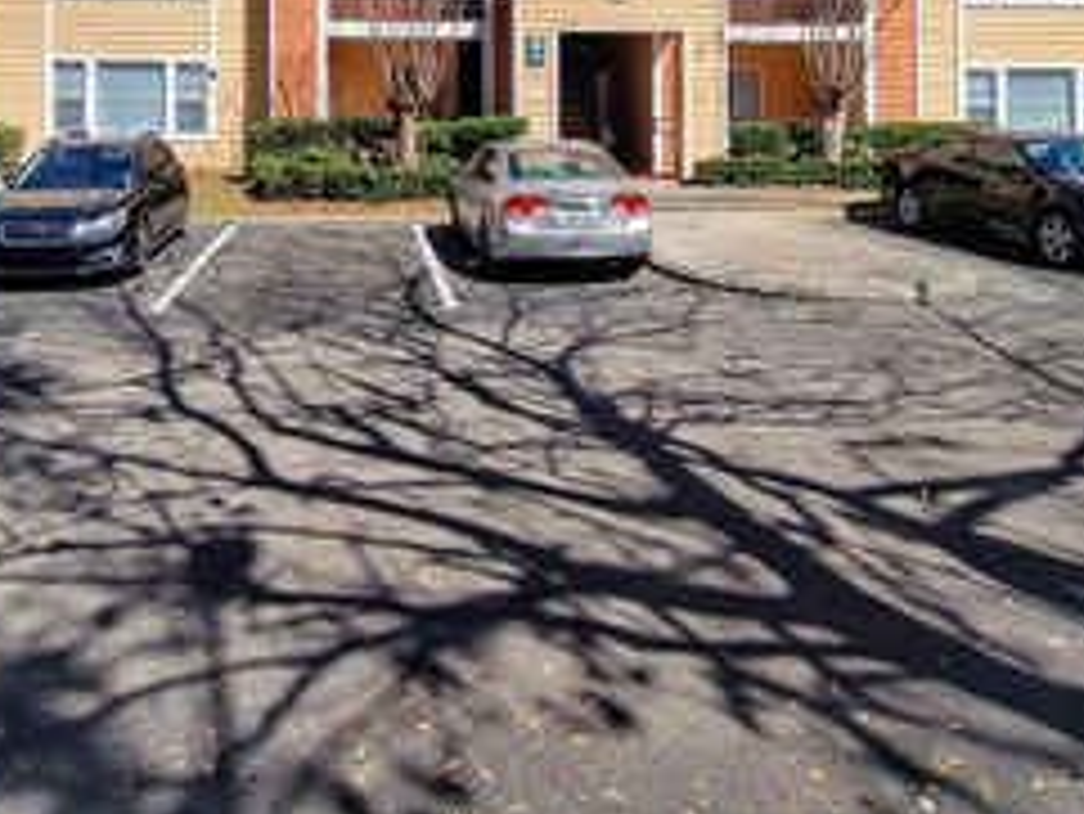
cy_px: 25
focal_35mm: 27
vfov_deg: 44.7
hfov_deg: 65.3
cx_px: 553
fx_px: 846
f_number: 2.2
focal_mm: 2.2
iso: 50
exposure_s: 1/1533
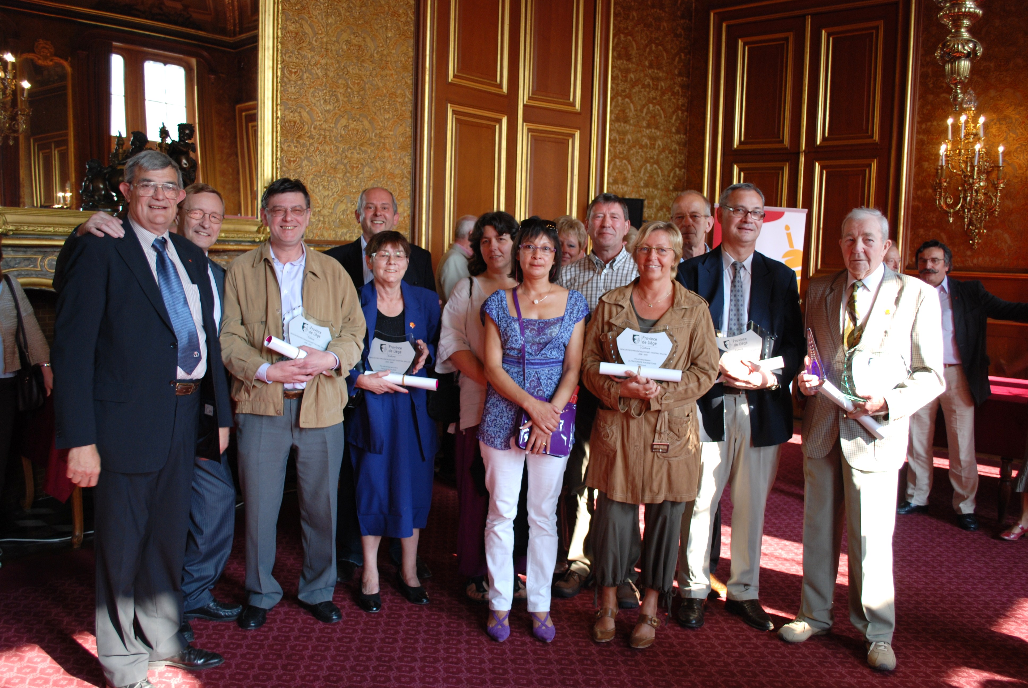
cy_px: 344
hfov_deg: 57.2
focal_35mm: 33
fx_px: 943
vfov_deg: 40.1
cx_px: 514
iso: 200
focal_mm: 22
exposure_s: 1/60
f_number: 4
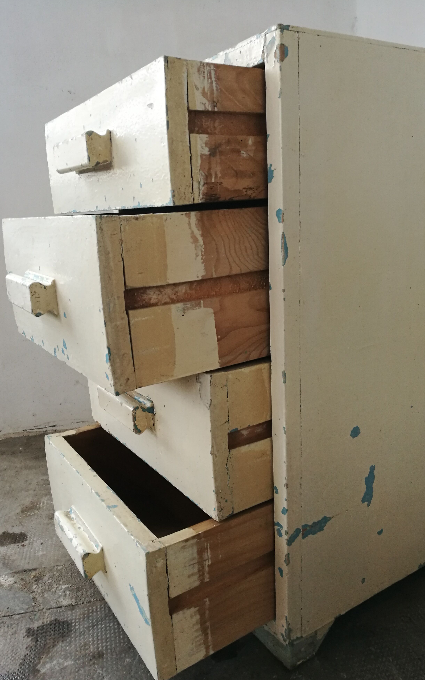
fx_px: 538
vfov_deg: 64.6
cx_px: 209
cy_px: 343
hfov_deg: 43.1
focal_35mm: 29
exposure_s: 1/33.3
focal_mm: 4.5
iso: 160
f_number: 2.2
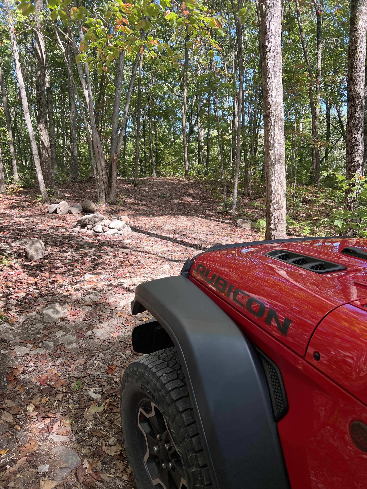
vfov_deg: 67.3
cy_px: 244
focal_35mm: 26
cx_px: 184
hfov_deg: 53.1
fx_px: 368
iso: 50
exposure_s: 1/385
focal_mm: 5.7
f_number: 1.5
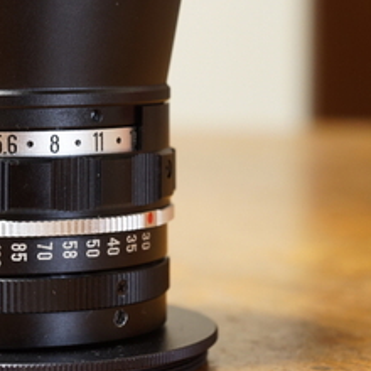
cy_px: 94
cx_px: -10
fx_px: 1310
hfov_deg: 15.8
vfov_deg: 16.0
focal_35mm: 108
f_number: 8
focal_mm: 50
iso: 800
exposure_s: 1/3
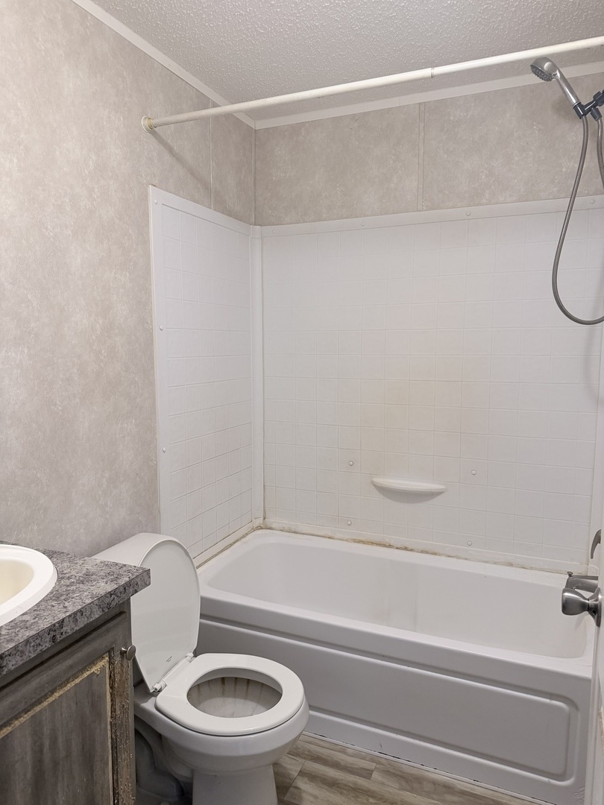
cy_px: 402
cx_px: 302
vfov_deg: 71.6
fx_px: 558
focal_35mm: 24
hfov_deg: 56.8
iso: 250
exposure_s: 1/60
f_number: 1.78
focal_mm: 6.76
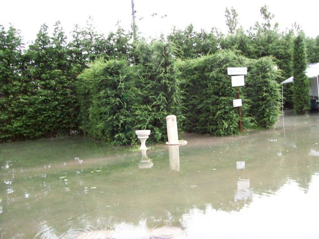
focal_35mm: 36
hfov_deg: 51.4
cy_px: 120
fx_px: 332
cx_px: 160
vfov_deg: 39.7
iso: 200
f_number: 2.7
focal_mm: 6
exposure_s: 1/148
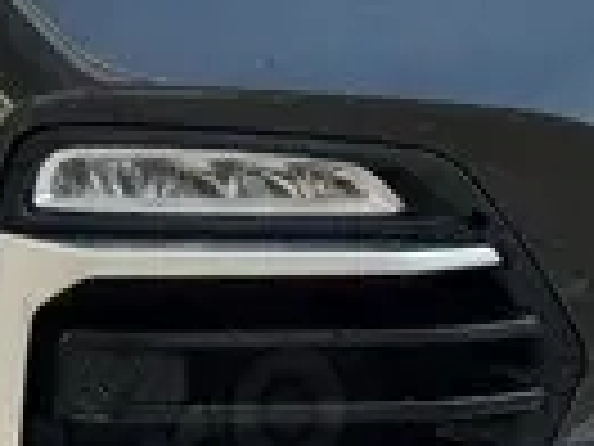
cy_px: -437
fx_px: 6246
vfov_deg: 4.0
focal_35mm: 364
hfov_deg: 5.4
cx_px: 166
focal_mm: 6.76
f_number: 1.78
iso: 64
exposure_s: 1/1681
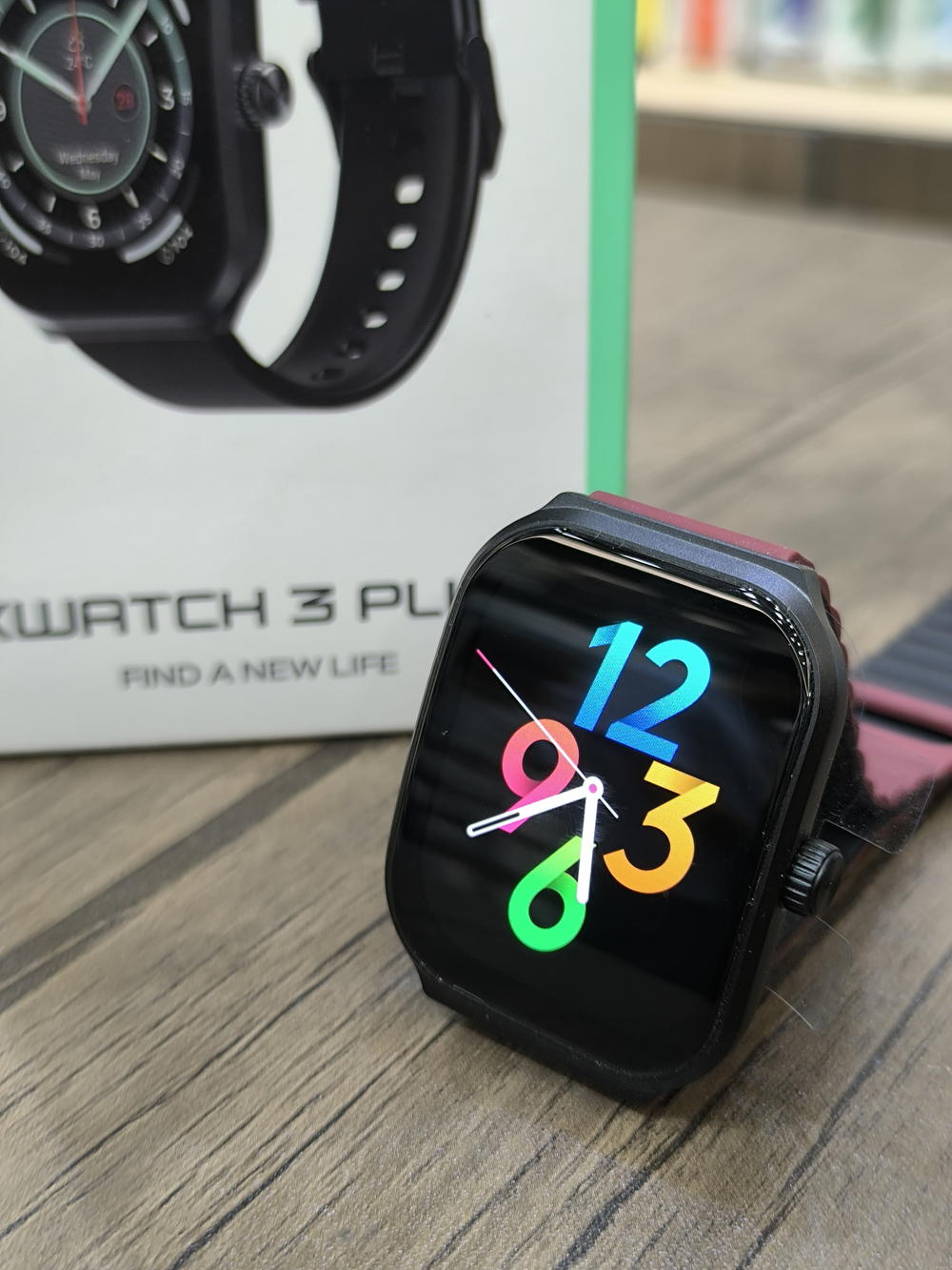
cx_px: 476
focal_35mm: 46
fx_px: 1687
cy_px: 635
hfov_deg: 31.5
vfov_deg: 41.2
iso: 400
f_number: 1.65
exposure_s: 1/50
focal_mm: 6.14
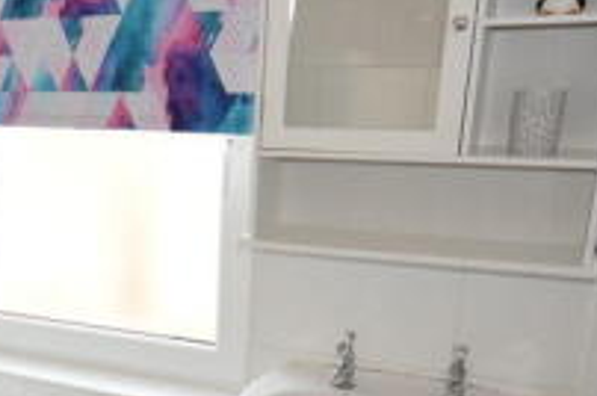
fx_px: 888
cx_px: 25
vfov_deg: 24.6
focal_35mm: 54
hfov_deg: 34.4
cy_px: 335
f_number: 5.6
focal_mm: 11
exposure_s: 1/125
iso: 640
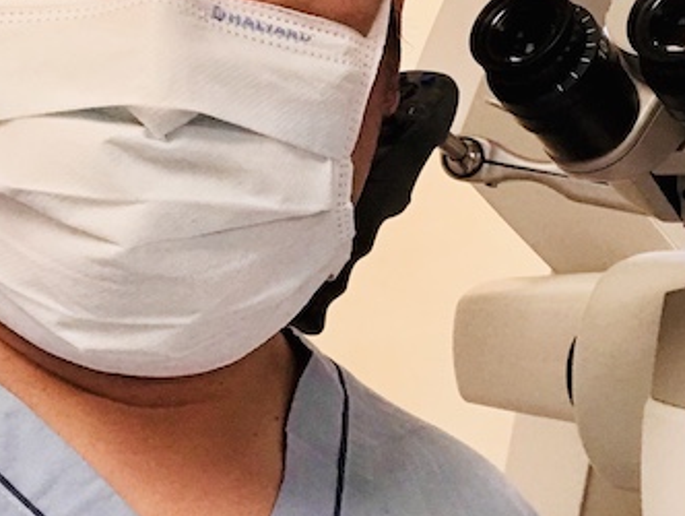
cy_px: 195
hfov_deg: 25.3
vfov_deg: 19.2
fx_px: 1526
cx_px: 373
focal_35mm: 77
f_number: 2.2
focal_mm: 2.87
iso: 100
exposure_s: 1/30
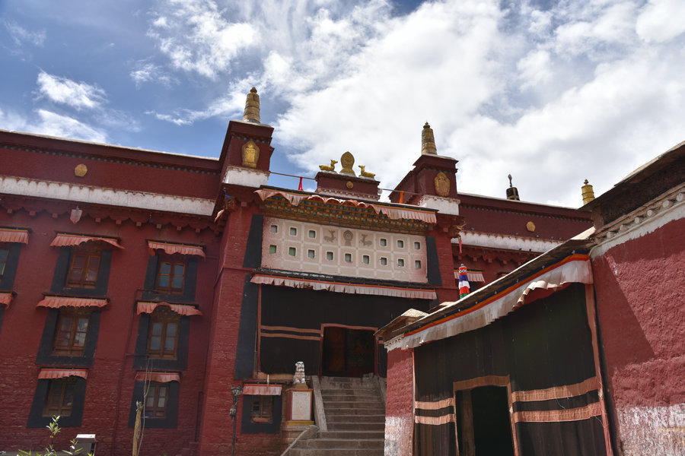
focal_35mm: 28
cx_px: 342
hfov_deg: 65.5
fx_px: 533
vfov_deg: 46.4
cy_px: 228
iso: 200
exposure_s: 1/500
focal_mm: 28
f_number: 11
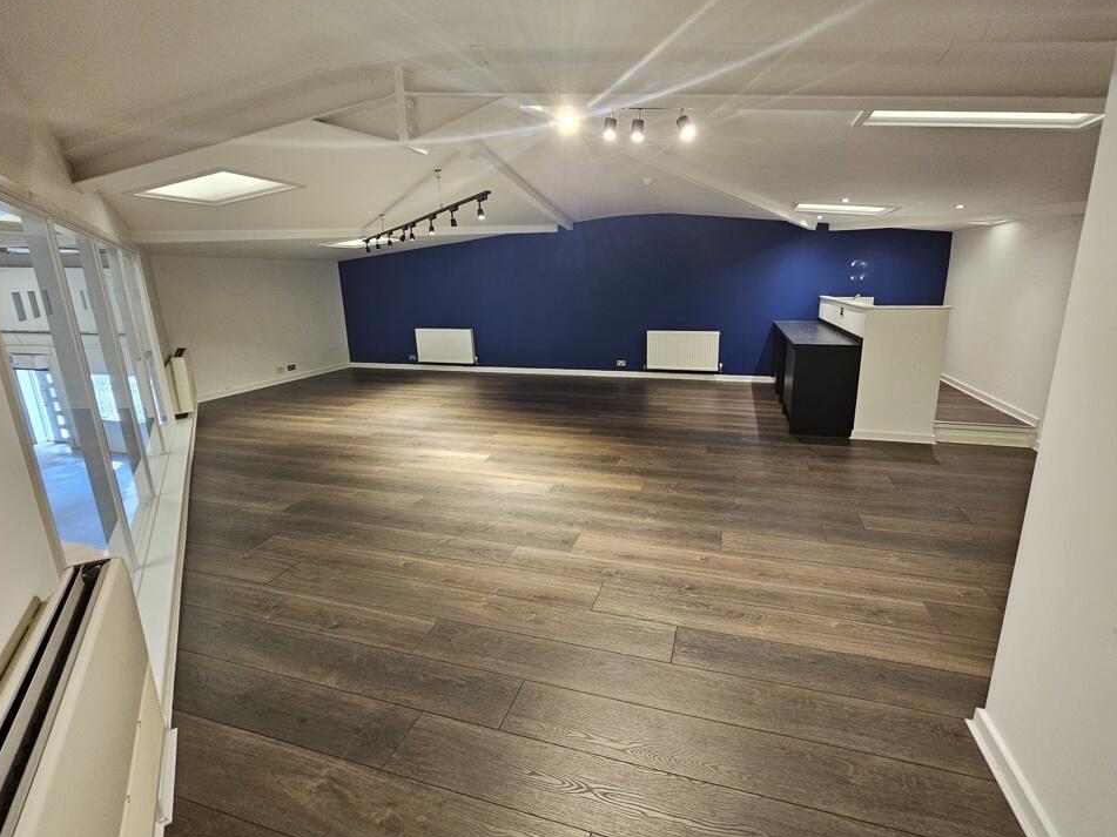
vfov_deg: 85.6
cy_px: 399
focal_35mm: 14
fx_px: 452
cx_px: 592
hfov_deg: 101.9
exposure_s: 1/33.3
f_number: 2.2
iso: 500
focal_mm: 2.2
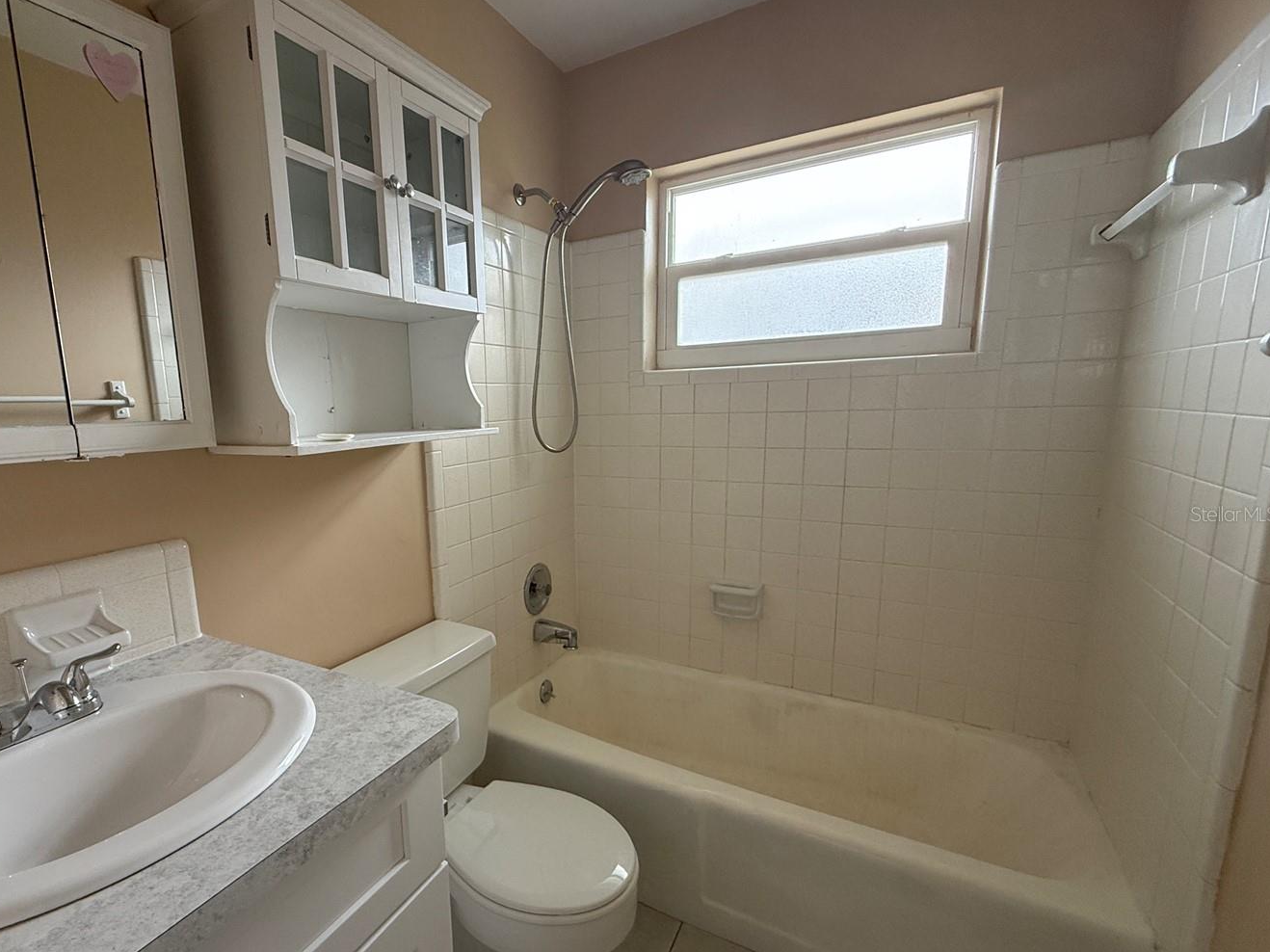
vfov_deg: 74.6
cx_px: 511
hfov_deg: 89.9
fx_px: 624
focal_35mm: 17
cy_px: 514
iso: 160
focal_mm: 2.22
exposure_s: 1/99
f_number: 2.2
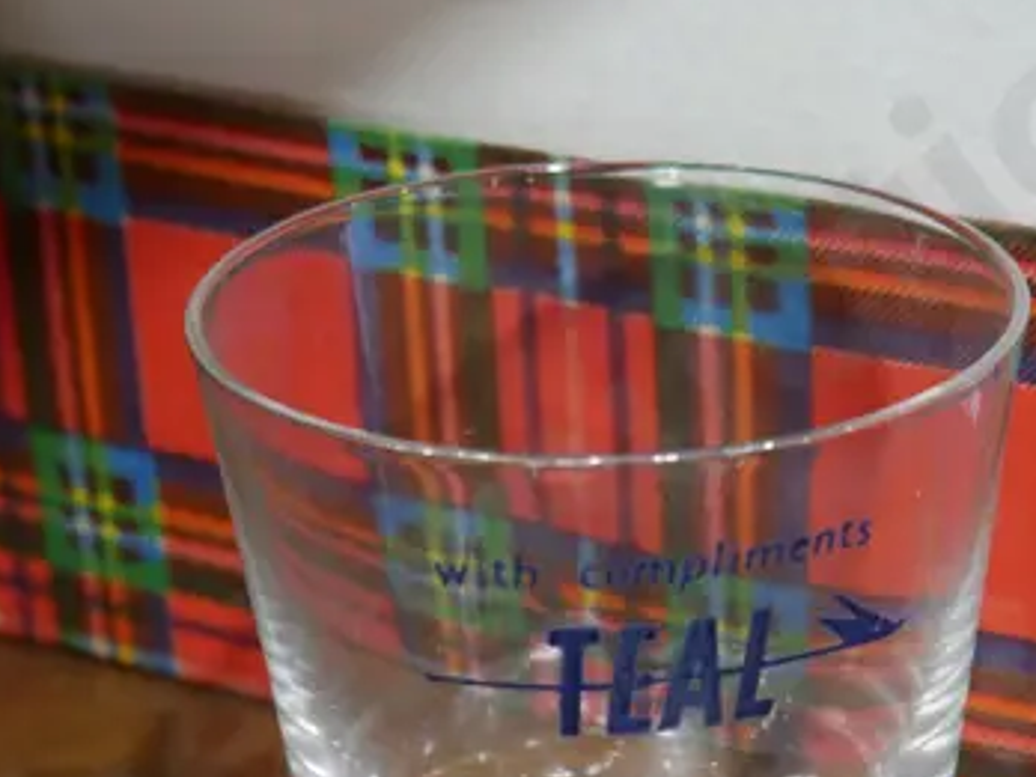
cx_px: 709
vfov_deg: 14.0
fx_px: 3172
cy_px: 394
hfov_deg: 18.5
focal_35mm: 106
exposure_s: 1/60
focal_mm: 18
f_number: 4
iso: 640
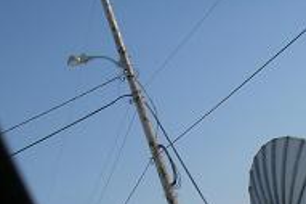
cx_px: 255
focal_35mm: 106
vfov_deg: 12.3
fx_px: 900
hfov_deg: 19.1
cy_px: 302
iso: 50
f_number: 4.6
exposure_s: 1/1091
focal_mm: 6.3
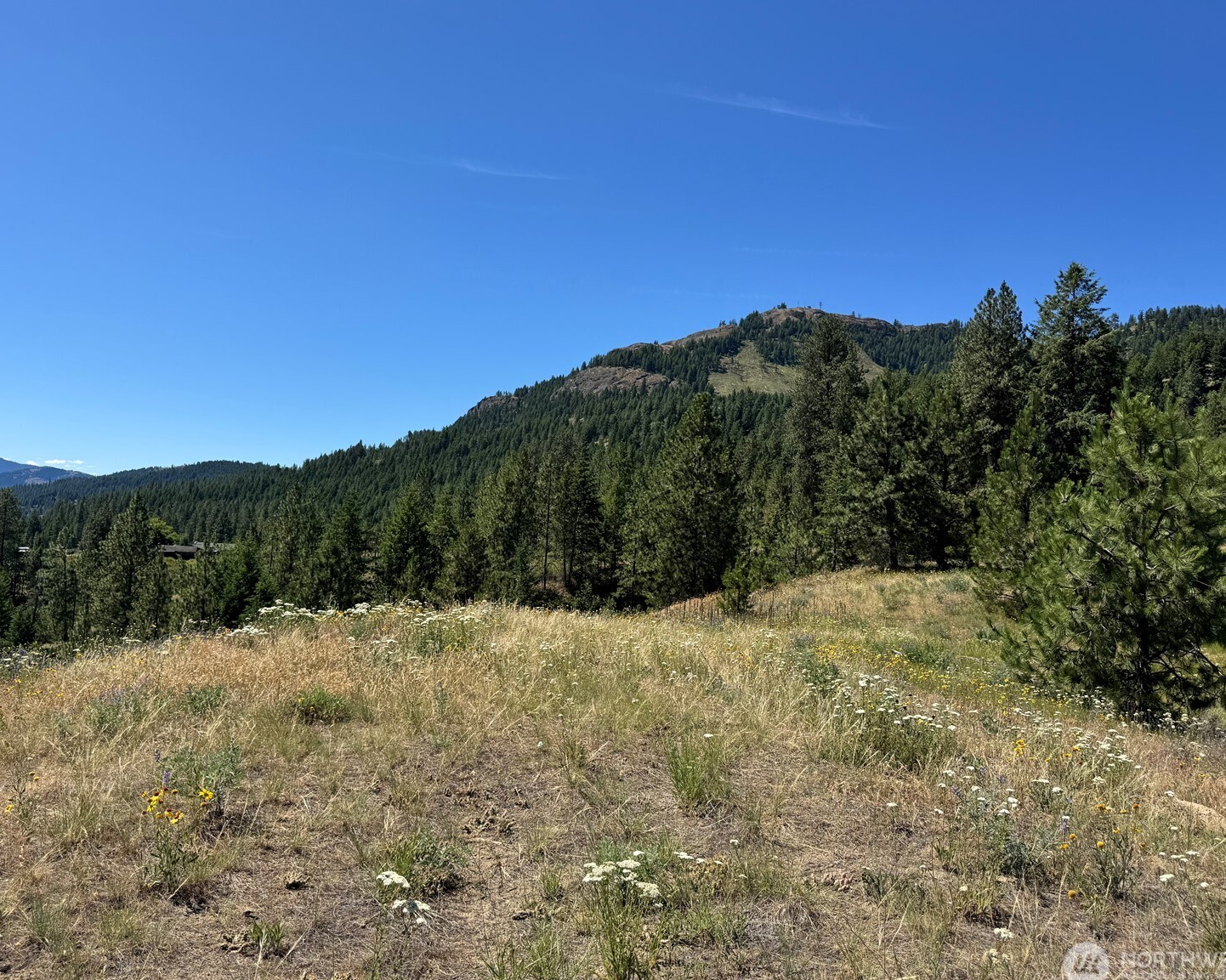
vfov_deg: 54.9
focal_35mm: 26
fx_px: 943
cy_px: 490
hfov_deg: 66.0
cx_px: 604
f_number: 1.78
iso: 80
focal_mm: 6.76
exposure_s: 1/4310
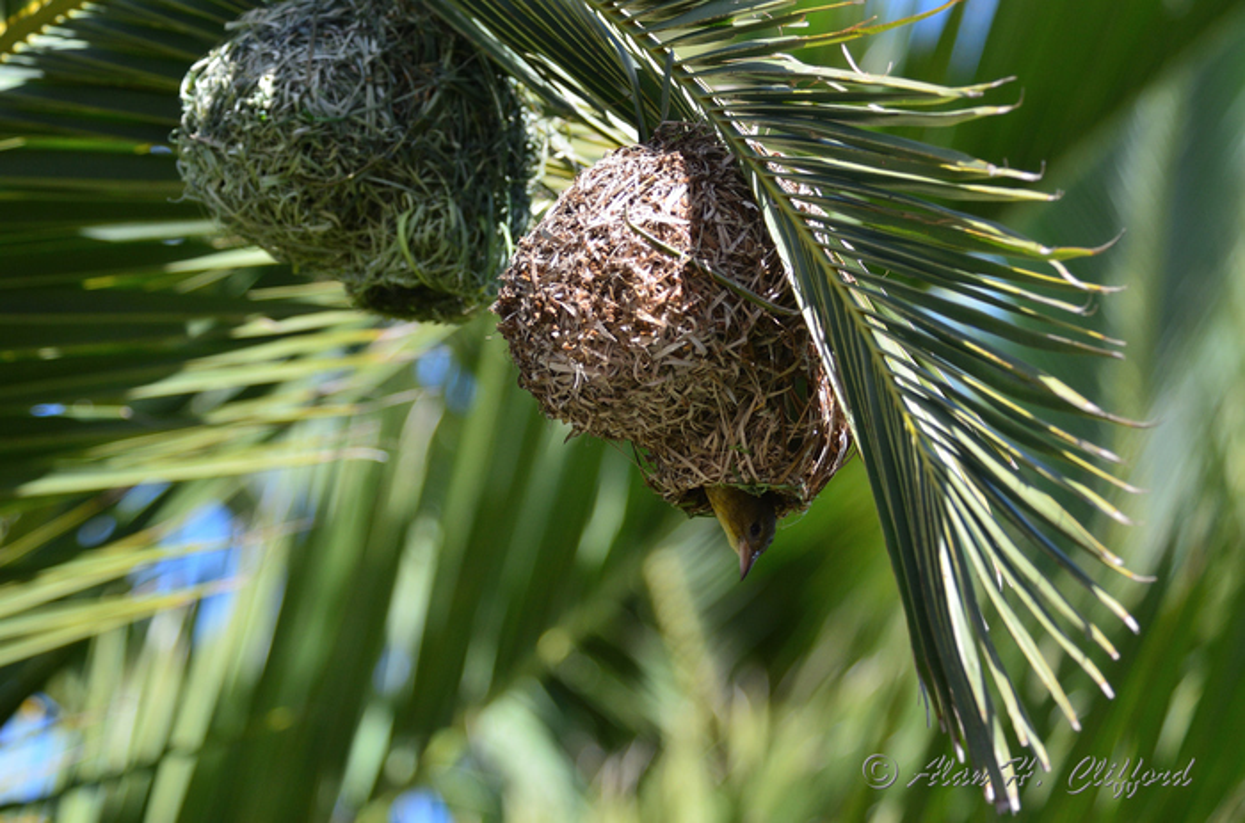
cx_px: 622
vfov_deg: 5.7
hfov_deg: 8.6
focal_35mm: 240
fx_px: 8279
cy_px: 412
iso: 400
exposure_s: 1/800
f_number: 5
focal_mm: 160
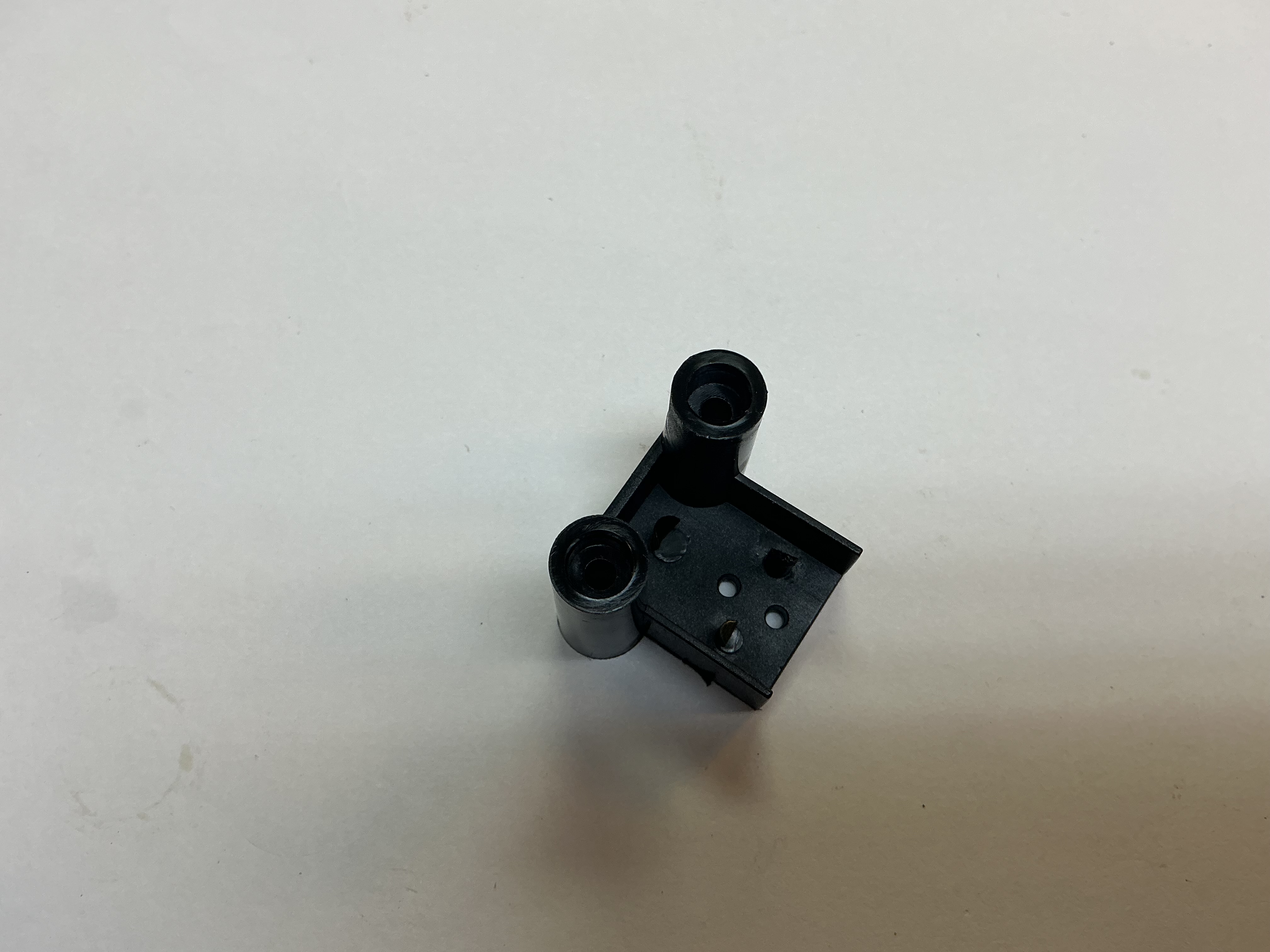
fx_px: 1064
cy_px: 476
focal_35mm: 29
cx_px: 635
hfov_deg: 61.7
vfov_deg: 48.2
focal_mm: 3
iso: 32
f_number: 1.8
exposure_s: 1/120
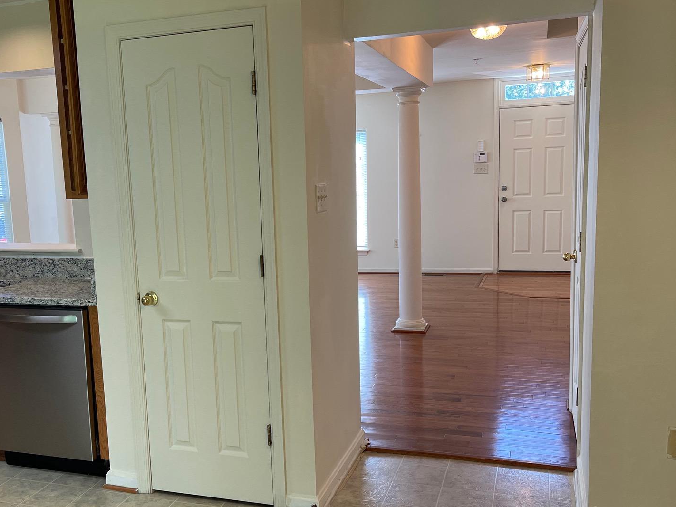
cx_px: 264
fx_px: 703
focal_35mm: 36
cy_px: 278
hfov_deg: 50.9
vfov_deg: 39.6
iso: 80
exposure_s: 1/120
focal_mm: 5.1
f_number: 1.6
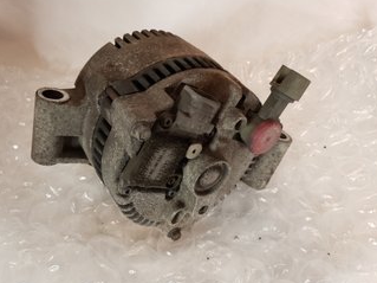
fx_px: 305
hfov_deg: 63.4
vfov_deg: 49.7
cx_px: 180
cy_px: 138
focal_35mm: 28
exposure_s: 1/60
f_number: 1.5
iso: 400
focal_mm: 4.3
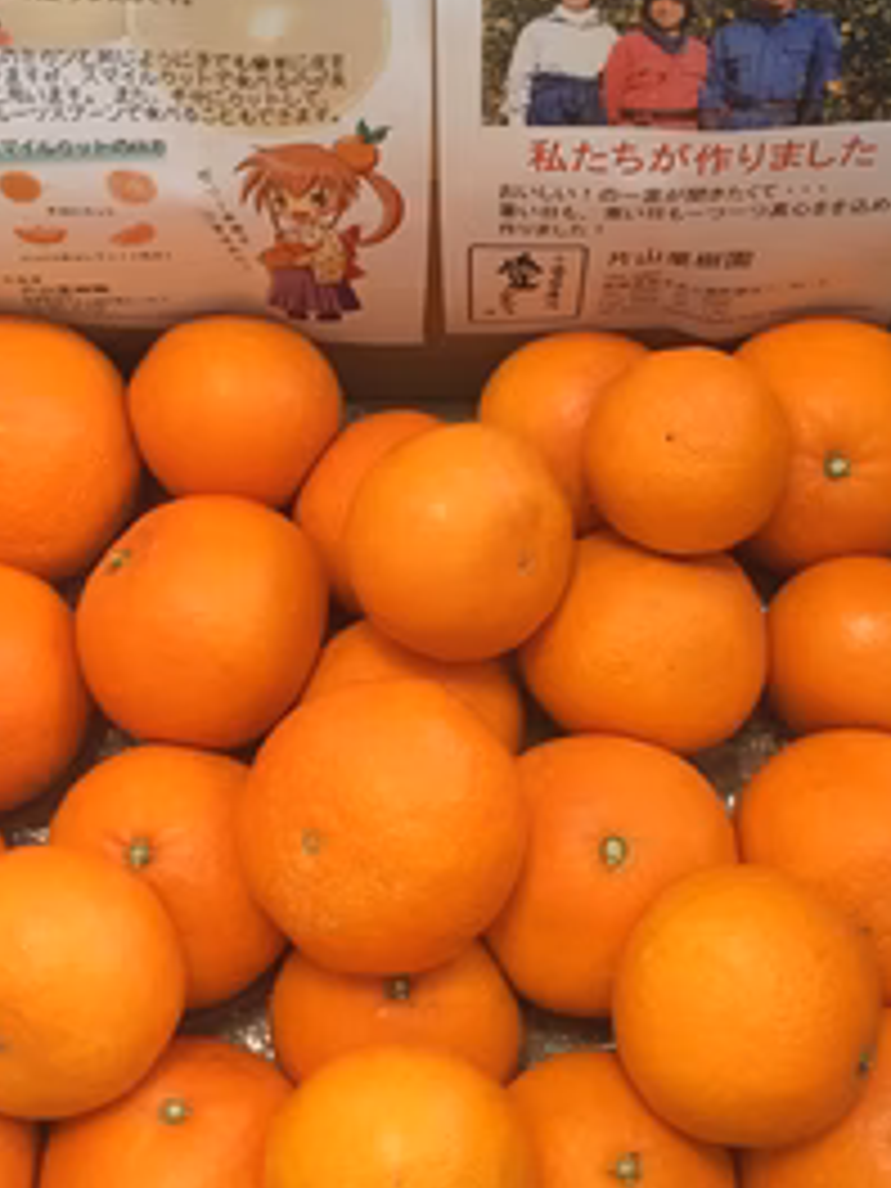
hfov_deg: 32.9
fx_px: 1510
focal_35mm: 44
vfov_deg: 42.9
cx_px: 436
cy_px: 576
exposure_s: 1/30
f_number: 2.2
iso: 160
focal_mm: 4.15
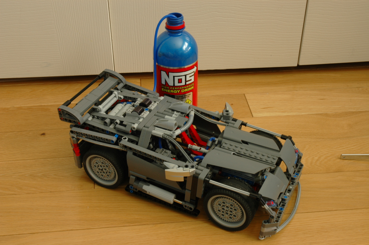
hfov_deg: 38.9
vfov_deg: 26.4
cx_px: 184
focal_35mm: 51
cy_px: 122
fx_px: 522
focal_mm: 34
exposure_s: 1/2.5
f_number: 20
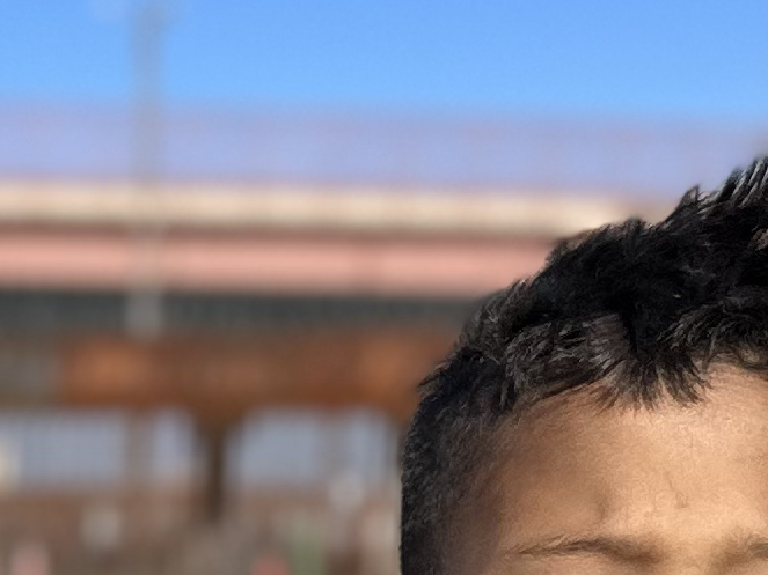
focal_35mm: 146
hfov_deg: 12.5
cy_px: 1017
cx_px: -568
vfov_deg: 9.7
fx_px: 3239
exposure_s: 1/5263
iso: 80
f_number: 1.78
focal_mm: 6.86
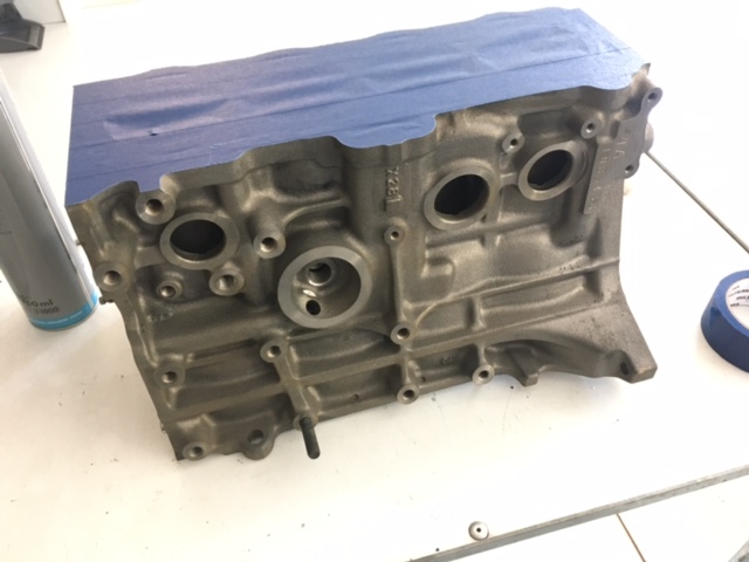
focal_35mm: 29
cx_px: 374
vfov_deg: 48.2
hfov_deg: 61.7
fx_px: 627
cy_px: 281
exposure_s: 1/25
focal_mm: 4.15
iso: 200
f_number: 2.2
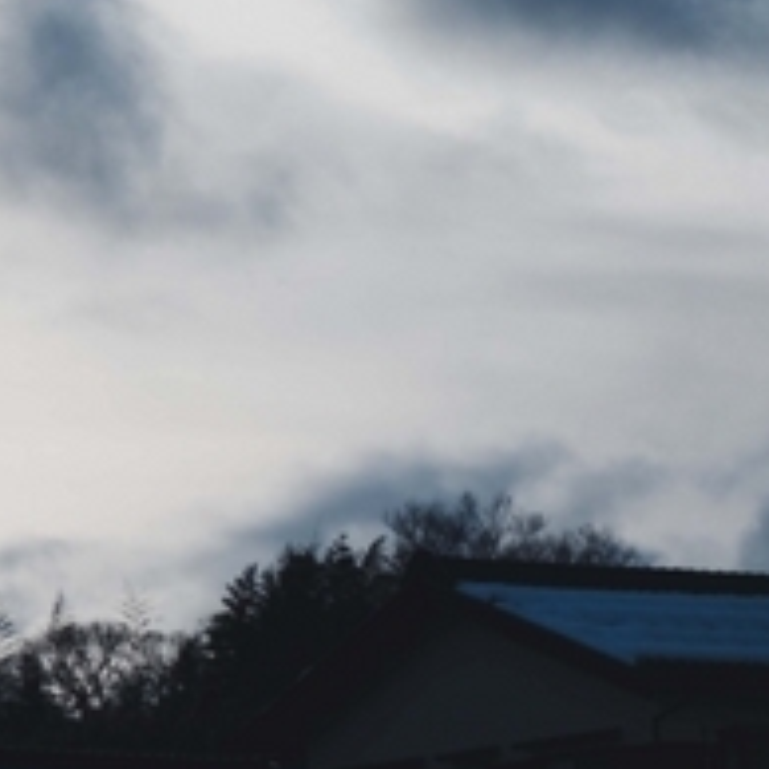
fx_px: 4675
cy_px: -81
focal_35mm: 186
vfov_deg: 9.3
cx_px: -797
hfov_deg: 8.8
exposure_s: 1/500
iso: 320
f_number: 11
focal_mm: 35
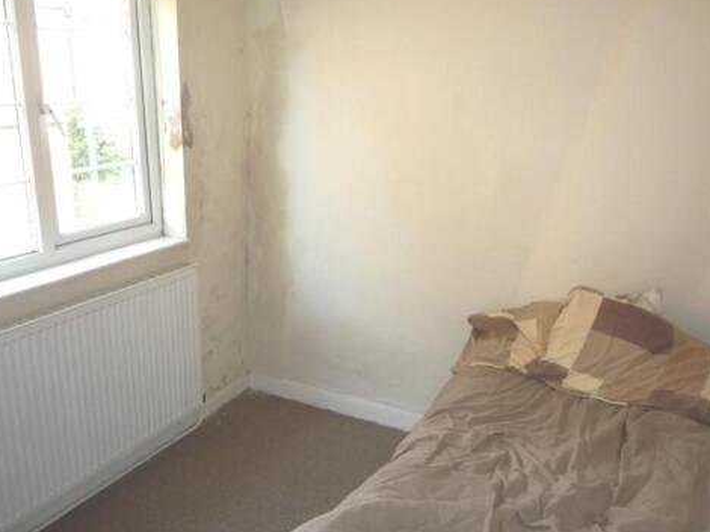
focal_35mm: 31
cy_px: 259
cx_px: 381
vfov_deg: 45.4
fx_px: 636
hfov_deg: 58.3
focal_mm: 4.4
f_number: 2.8
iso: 100
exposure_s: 1/30
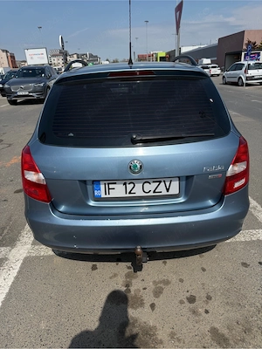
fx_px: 242
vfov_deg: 71.6
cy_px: 174
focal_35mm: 24
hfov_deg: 56.8
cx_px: 131
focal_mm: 6.76
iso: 100
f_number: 1.78
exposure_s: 1/9091
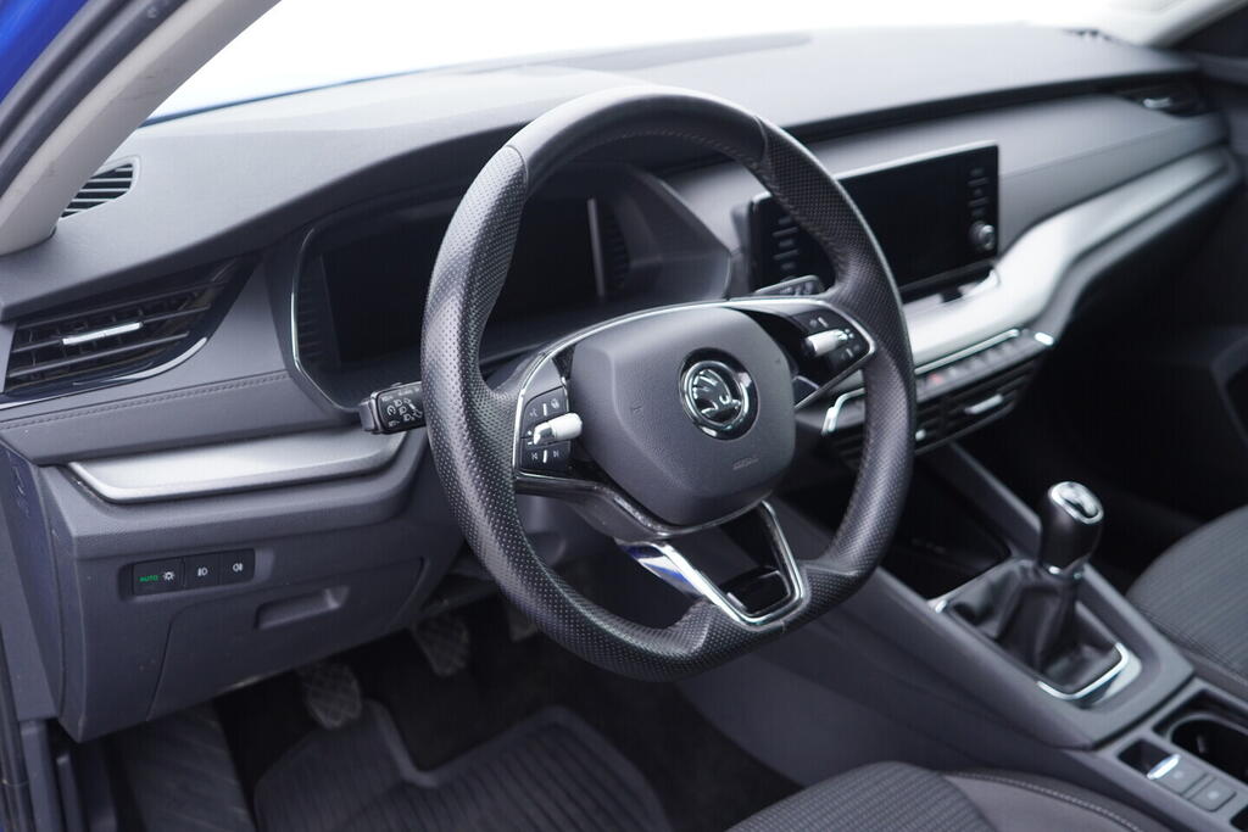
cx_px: 624
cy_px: 416
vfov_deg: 36.9
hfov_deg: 53.1
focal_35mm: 36
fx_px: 1248
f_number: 2.8
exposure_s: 1/40
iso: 320
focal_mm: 24
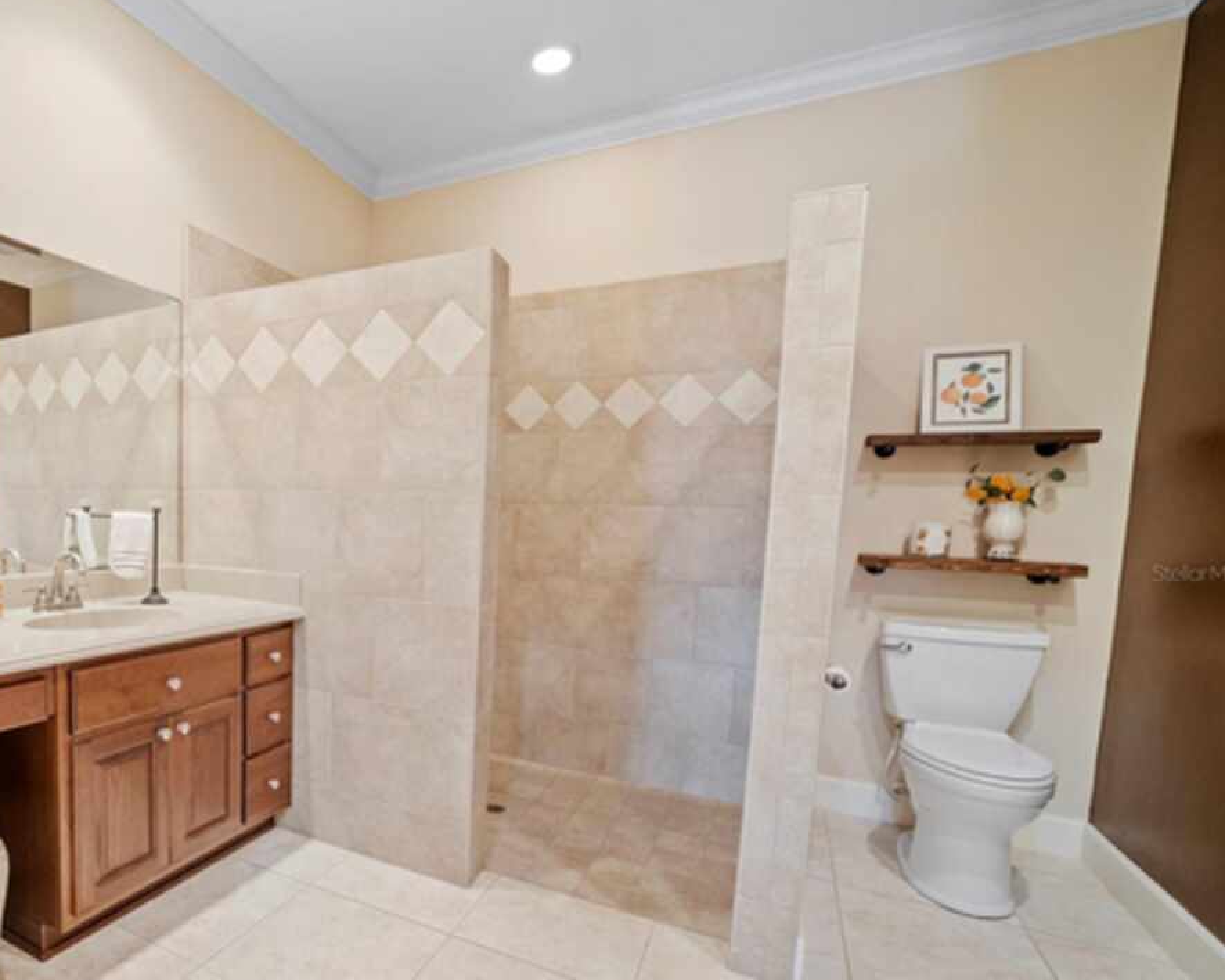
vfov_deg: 70.3
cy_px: 573
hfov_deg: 79.2
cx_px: 365
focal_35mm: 19
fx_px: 689
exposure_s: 1/6
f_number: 2.8
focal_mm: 14
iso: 200
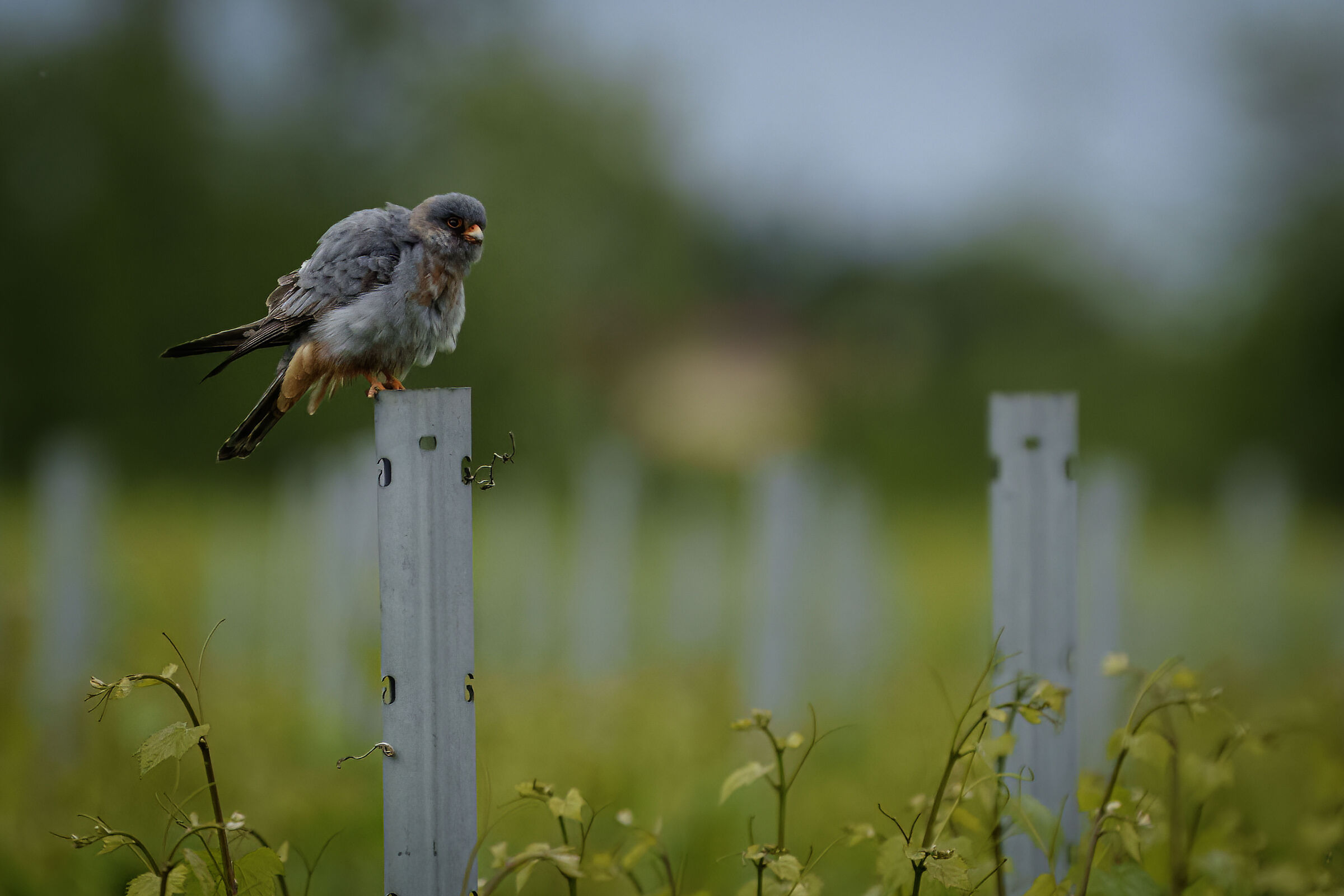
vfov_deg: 2.3
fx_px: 22398
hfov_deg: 3.4
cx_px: 672
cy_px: 448
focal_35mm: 600
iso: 2500
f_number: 7.1
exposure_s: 1/3200
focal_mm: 600
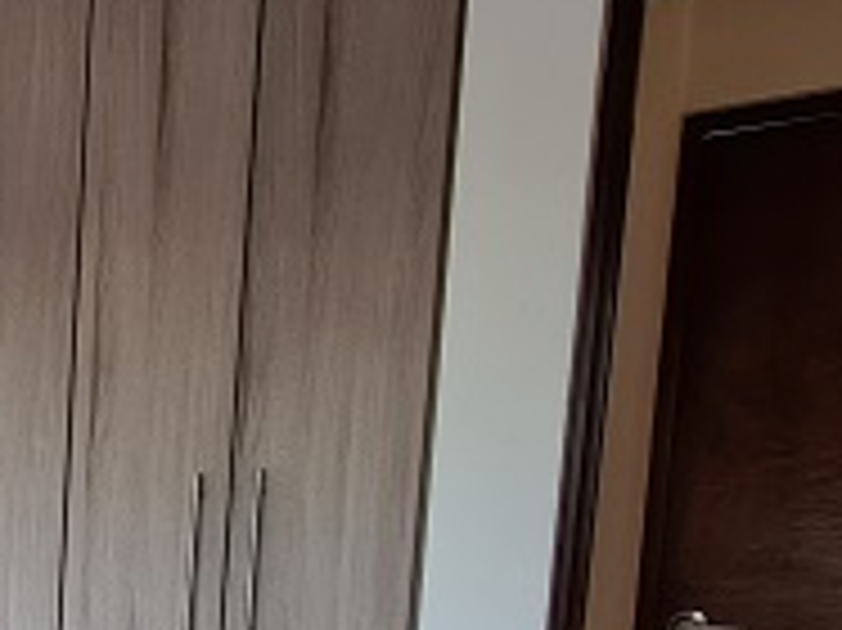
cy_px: 754
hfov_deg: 22.5
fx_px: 1361
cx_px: -624
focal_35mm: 56
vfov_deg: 23.8
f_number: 2.2
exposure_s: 1/60
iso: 64
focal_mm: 2.2
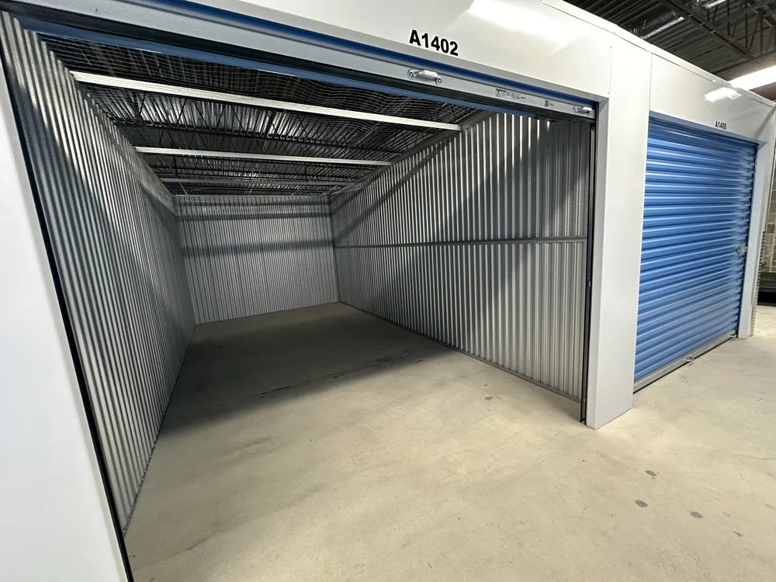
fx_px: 314
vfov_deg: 85.7
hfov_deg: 102.1
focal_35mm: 14
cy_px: 291
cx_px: 388
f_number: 2.2
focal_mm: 2.22
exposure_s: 1/60
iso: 640
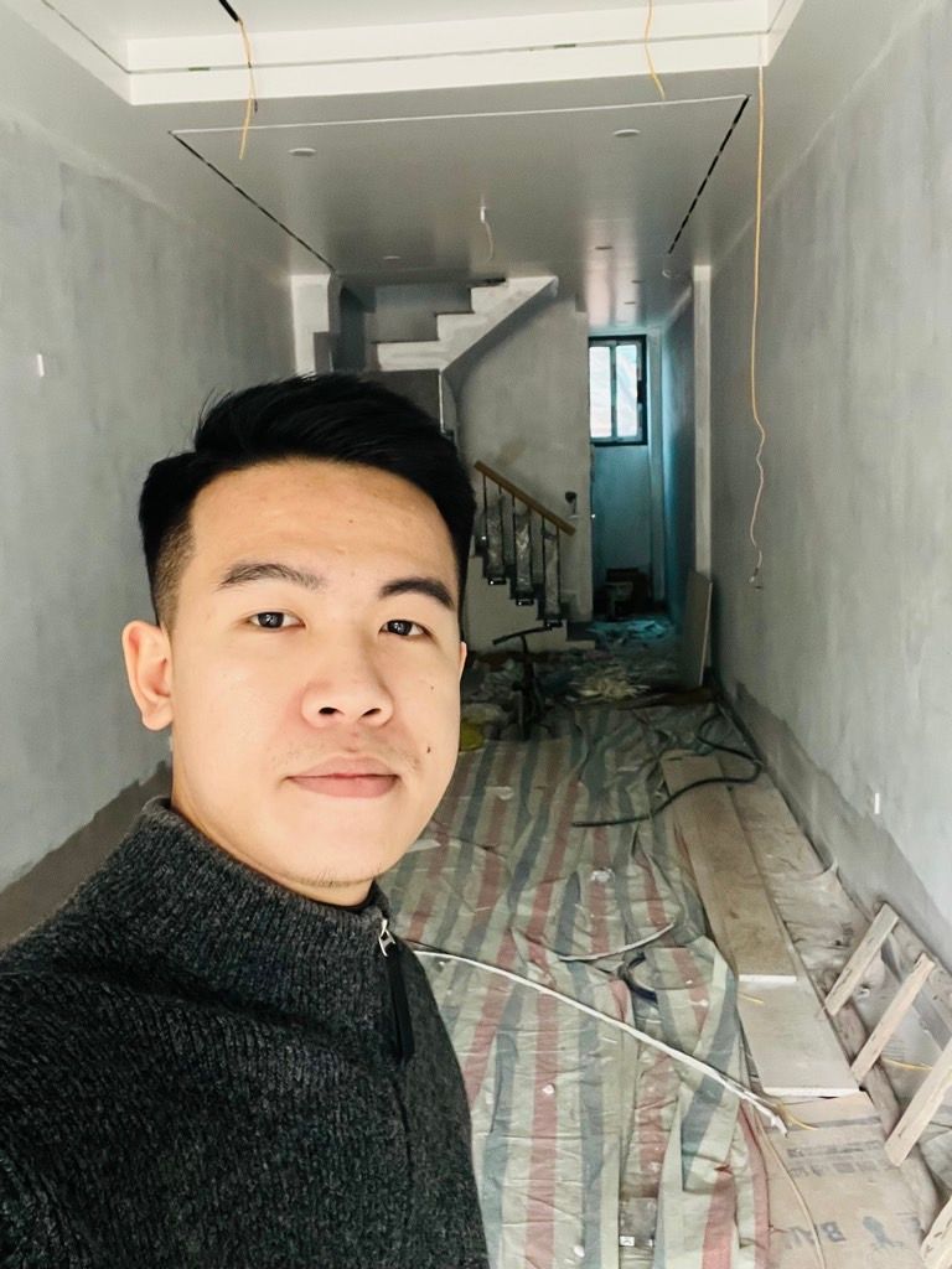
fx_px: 1100
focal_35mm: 30
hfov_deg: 46.8
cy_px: 634
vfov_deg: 60.0
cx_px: 476
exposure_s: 1/60
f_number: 2.2
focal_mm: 2.71
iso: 320
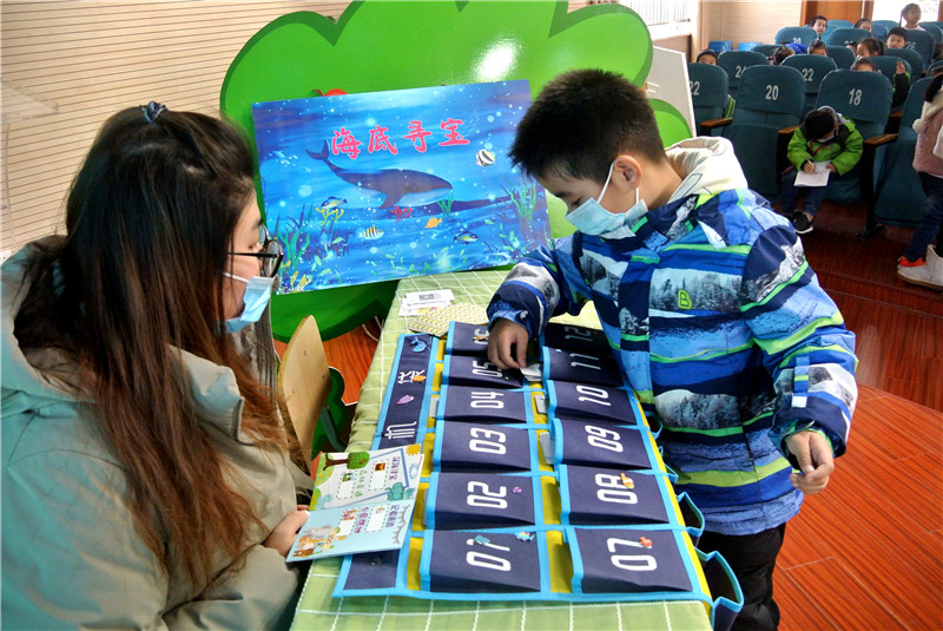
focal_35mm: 29
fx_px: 760
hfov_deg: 63.6
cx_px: 472
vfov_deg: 45.0
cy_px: 316
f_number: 3.5
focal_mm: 11
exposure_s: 1/125
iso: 800
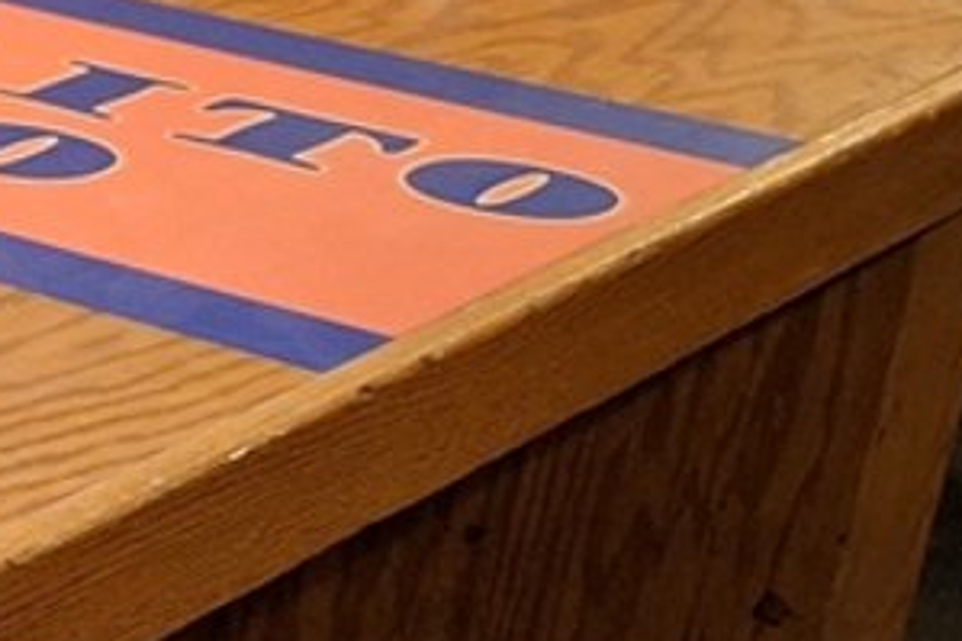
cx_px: -751
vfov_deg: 11.1
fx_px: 3231
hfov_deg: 14.8
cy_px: 807
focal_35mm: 121
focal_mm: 5.54
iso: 320
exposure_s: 1/30
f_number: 1.8
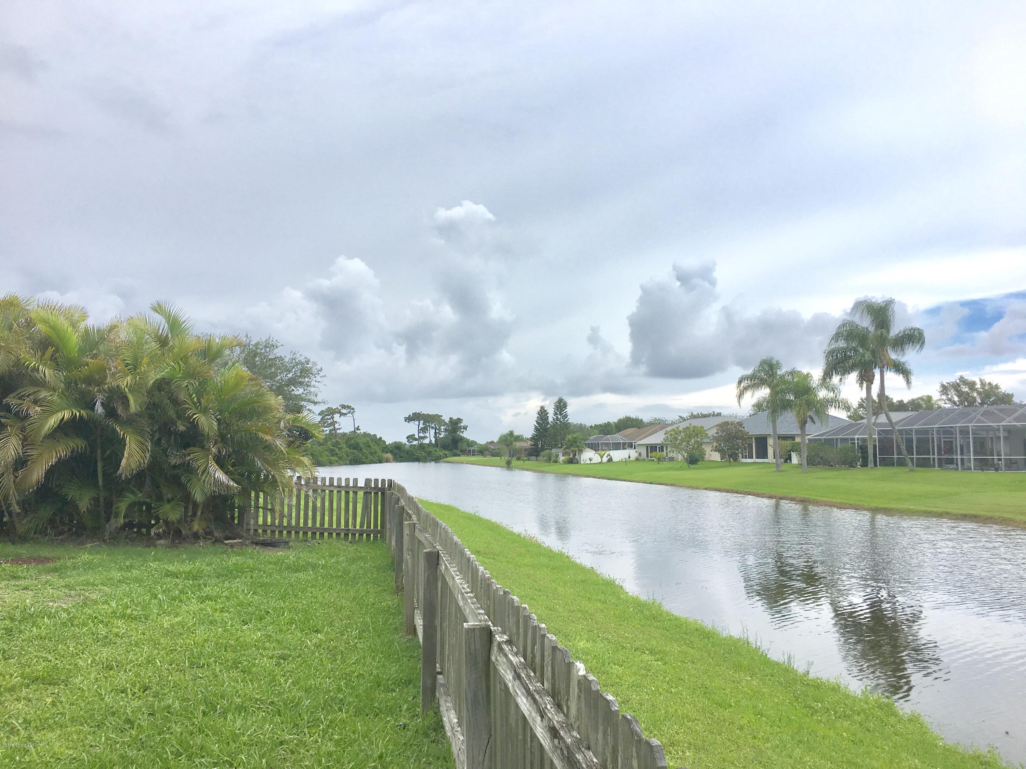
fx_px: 860
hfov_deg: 61.7
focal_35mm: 29
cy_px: 384
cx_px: 513
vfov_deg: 48.2
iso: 25
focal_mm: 4.15
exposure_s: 1/1326
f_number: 2.2
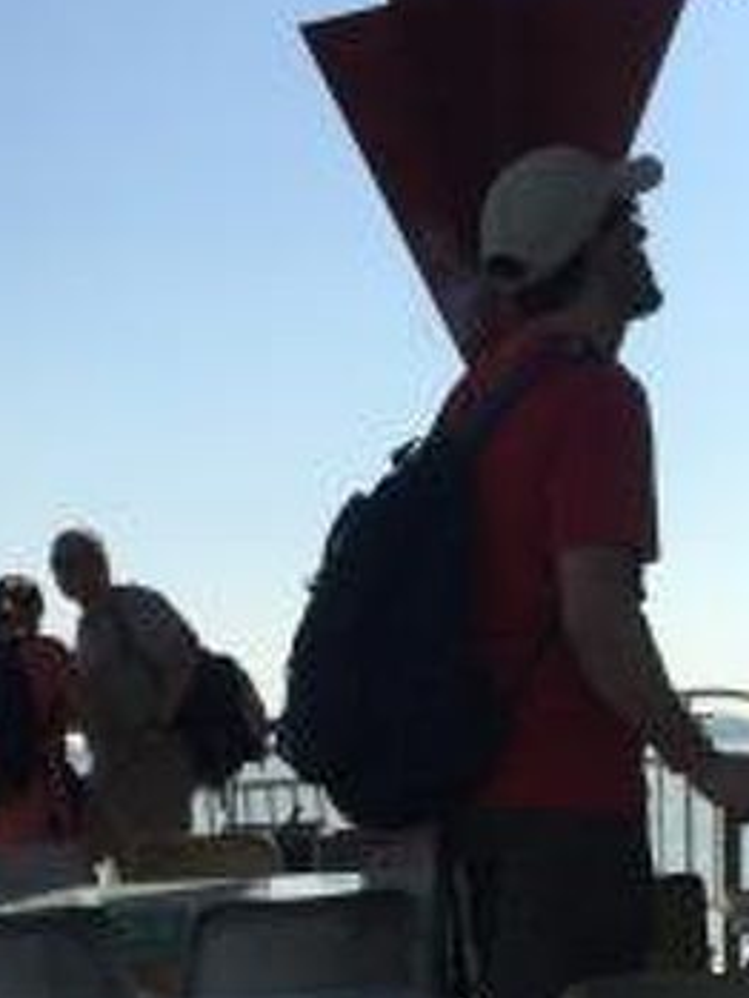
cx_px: 492
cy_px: 984
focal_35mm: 72
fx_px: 2076
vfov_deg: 25.7
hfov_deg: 20.4
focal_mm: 4.15
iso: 32
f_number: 2.2
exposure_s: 1/3300
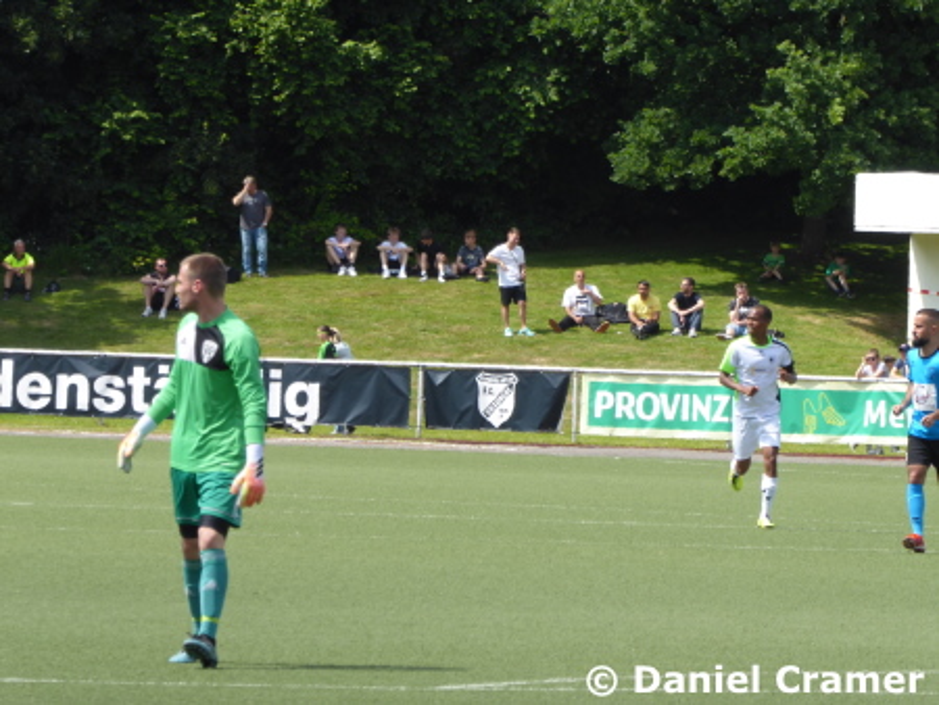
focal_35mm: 400
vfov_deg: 3.7
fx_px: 10856
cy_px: 352
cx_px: 470
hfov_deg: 5.0
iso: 80
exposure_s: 1/200
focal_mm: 71.7
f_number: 6
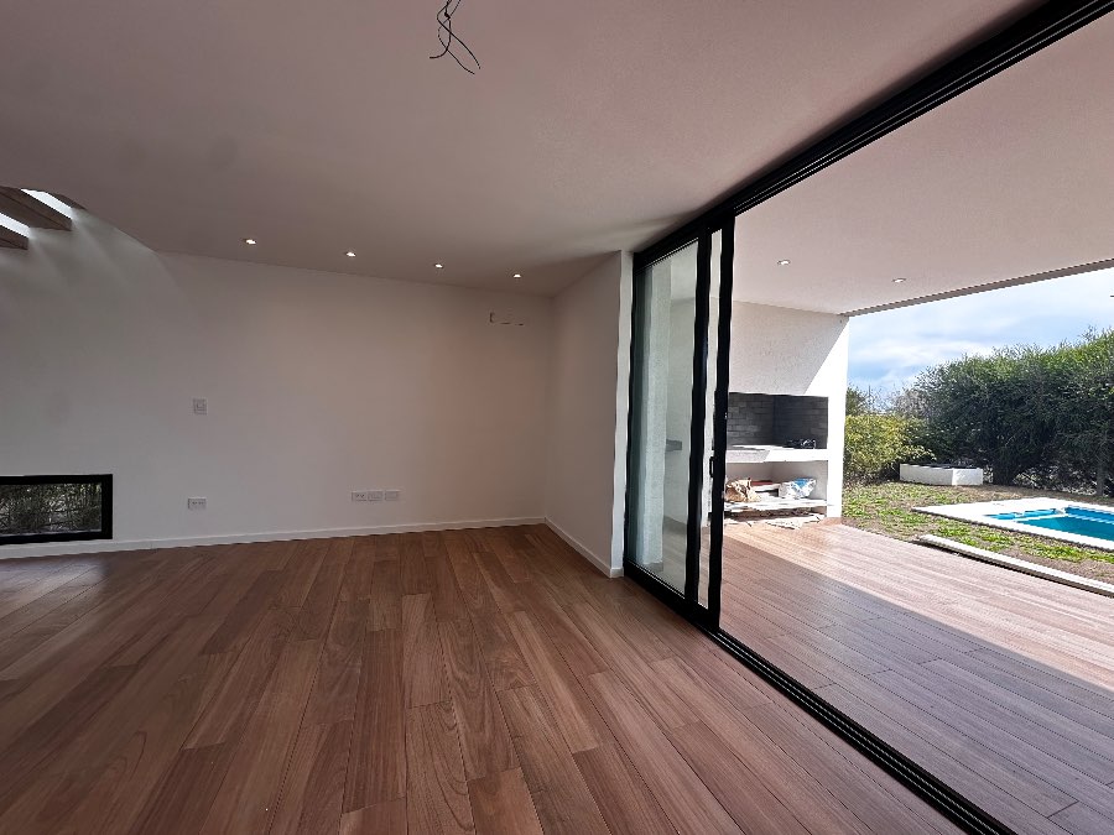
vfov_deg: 85.7
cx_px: 557
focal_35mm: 14
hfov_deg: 102.1
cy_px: 418
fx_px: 451
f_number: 2.2
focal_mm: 2.22
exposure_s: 1/257
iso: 40
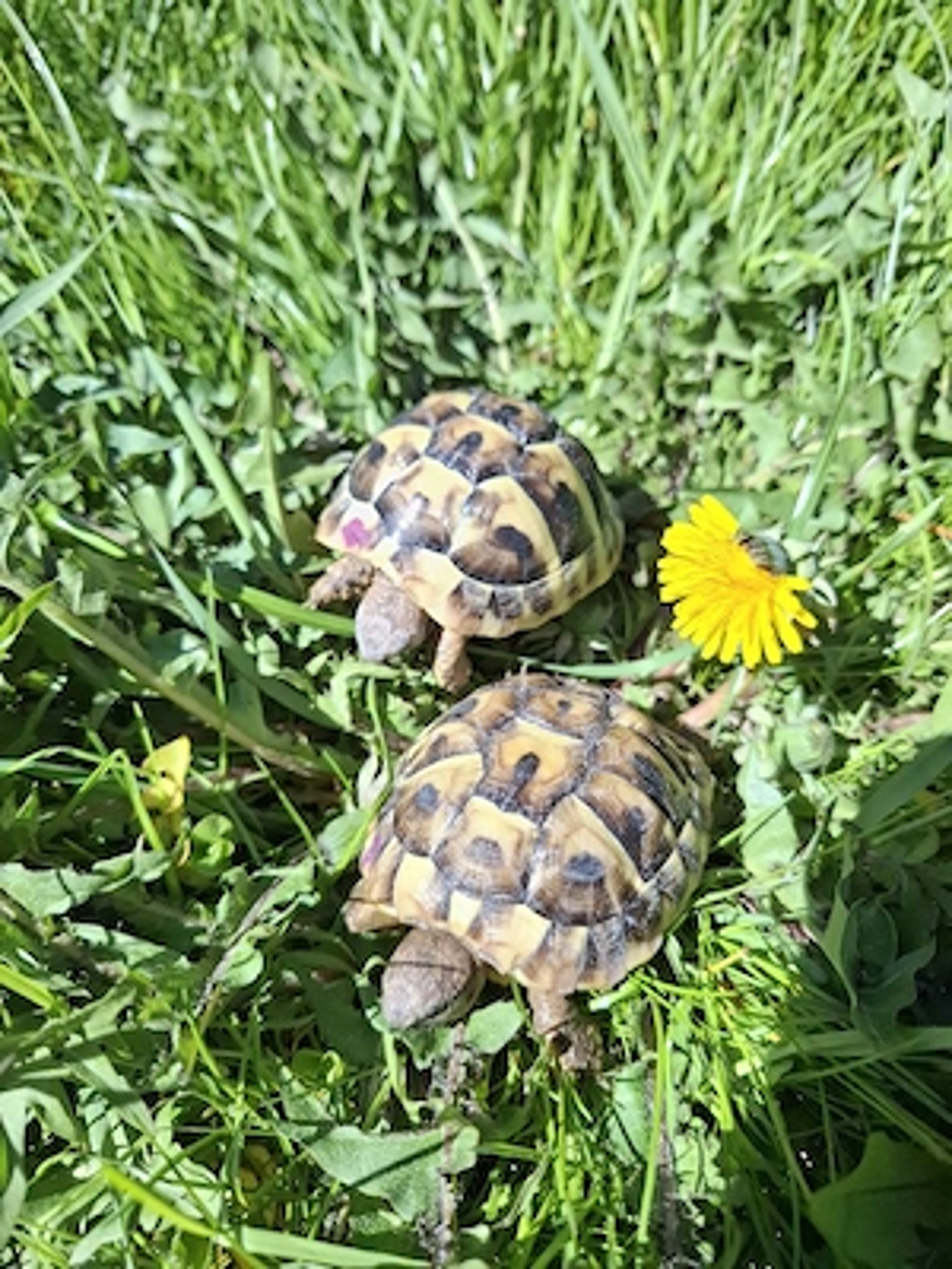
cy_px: 634
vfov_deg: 73.9
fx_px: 843
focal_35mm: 23
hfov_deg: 58.9
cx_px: 476
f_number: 1.8
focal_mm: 5.54
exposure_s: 1/1111
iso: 50
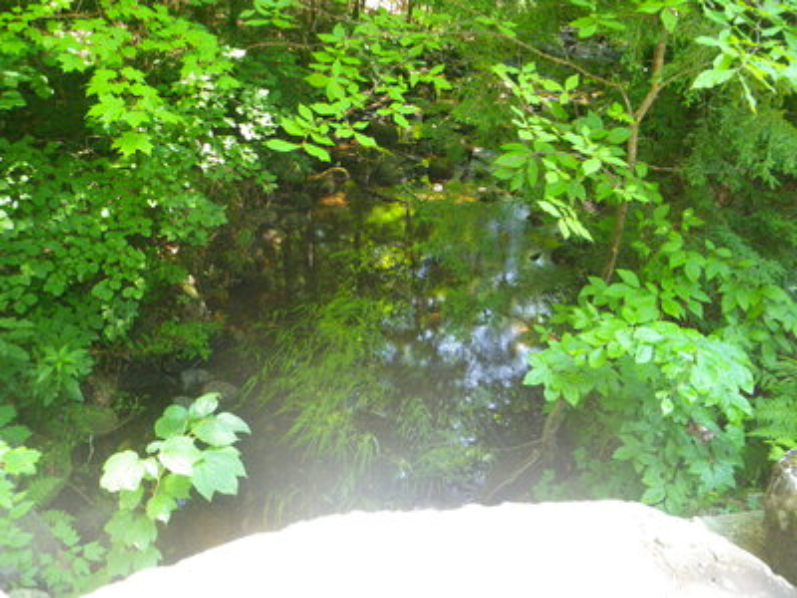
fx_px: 645
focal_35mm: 28
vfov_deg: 49.7
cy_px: 299
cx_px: 398
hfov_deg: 63.4
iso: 250
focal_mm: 5
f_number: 3.5
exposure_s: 1/50
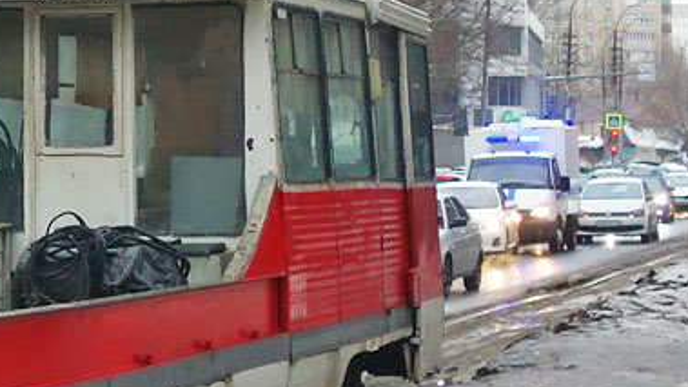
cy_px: 18
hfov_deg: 15.3
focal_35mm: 136
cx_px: -129
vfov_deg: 8.9
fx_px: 2481
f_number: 2.8
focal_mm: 15.28
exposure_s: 1/500
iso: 800
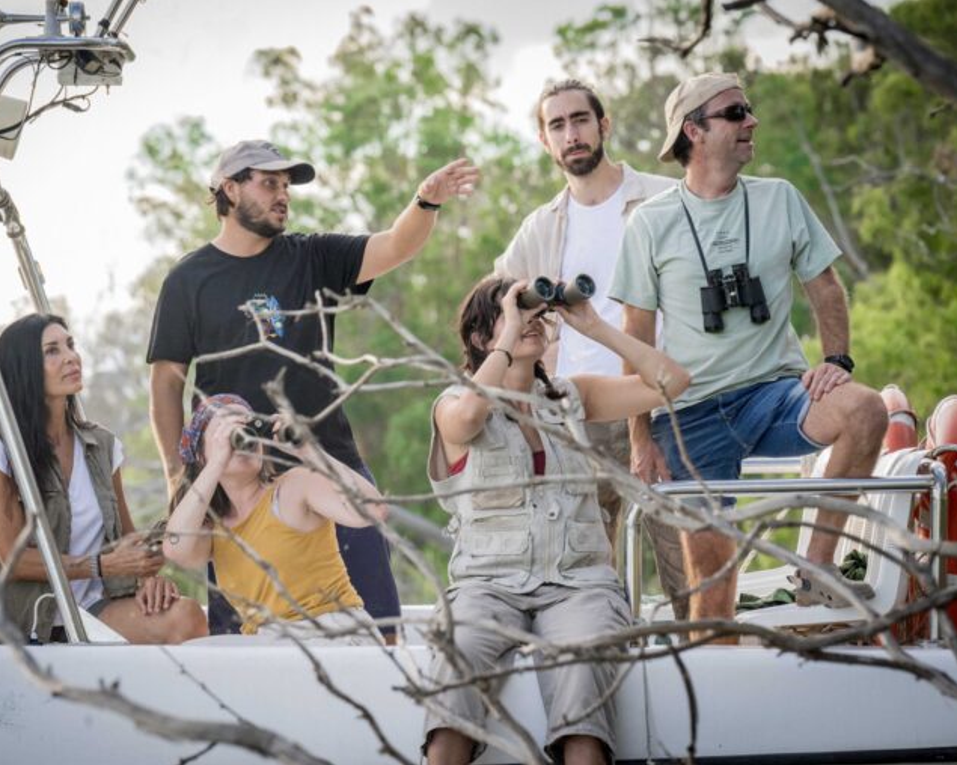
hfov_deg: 8.5
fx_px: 6429
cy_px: 382
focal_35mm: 227
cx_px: 399
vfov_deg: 6.8
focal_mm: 200
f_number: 9
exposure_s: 1/400
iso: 1600
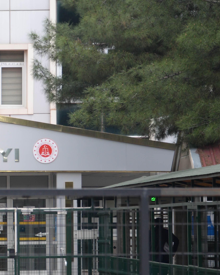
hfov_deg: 4.7
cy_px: 188
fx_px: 2677
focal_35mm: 329
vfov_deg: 5.9
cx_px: -72
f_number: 5.6
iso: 400
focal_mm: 122
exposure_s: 1/160
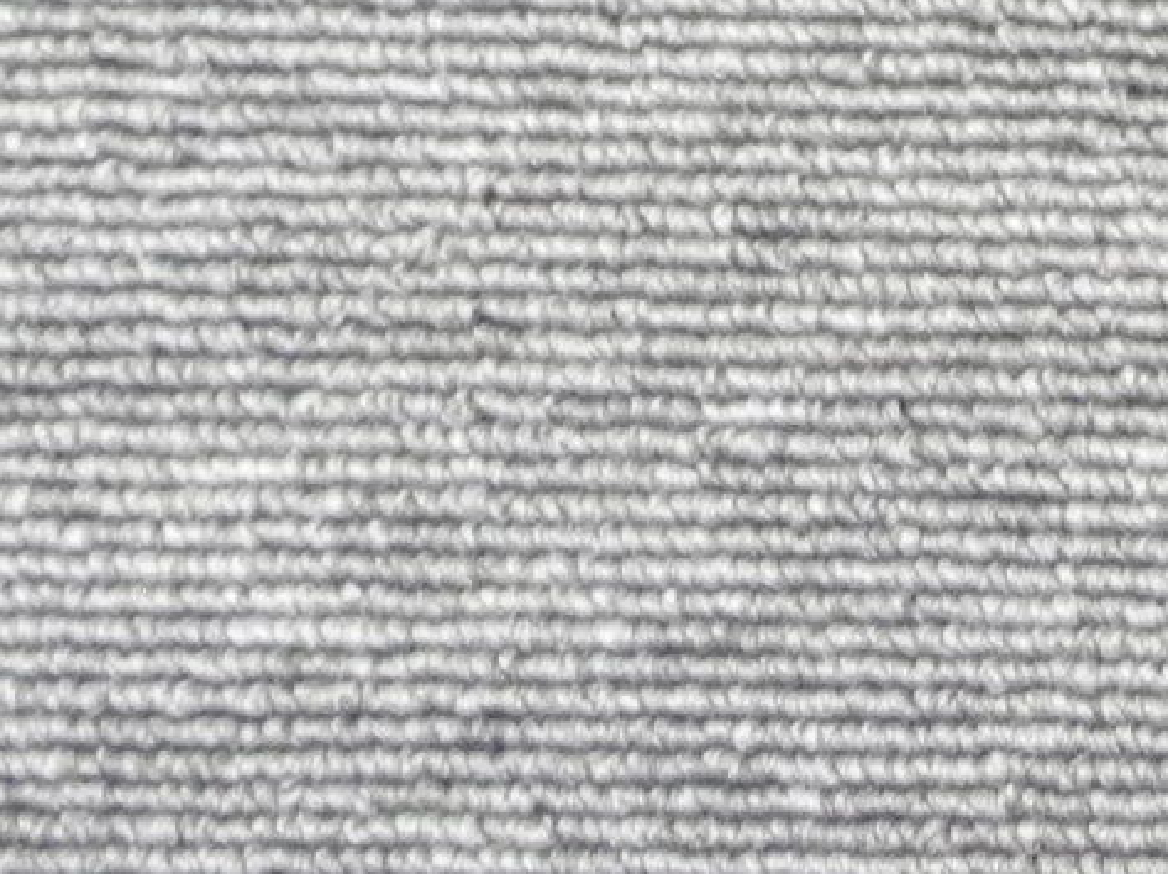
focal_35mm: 192
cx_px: 3074
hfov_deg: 9.0
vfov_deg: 7.3
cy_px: -1168
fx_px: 6473
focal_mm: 7.4
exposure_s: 1/30
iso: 400
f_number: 3.2
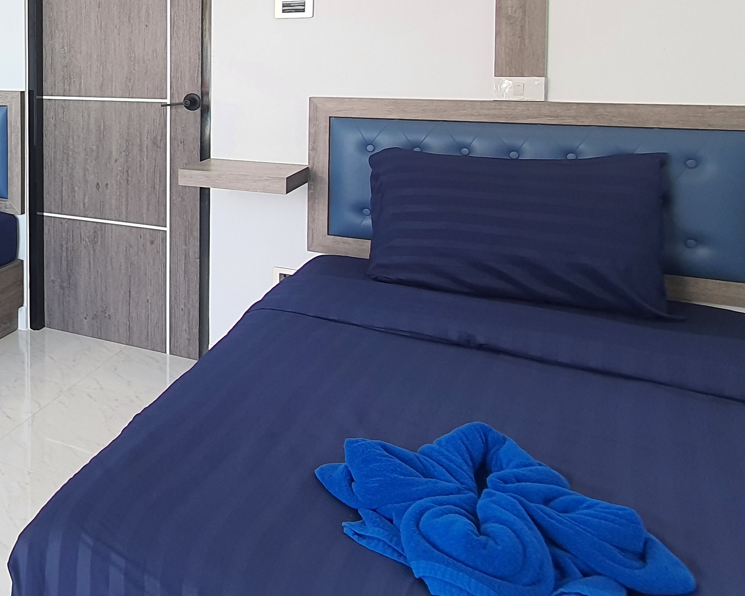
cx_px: -96
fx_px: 772
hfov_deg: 40.4
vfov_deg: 40.0
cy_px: 94
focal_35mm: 35
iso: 64
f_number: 2.2
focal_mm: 1.8
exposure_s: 1/60
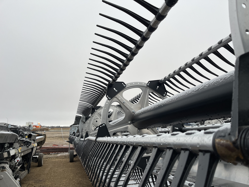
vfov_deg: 53.1
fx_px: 187
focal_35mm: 26
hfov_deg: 67.3
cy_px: 94
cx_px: 124
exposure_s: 1/121
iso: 80
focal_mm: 5.1
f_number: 1.6
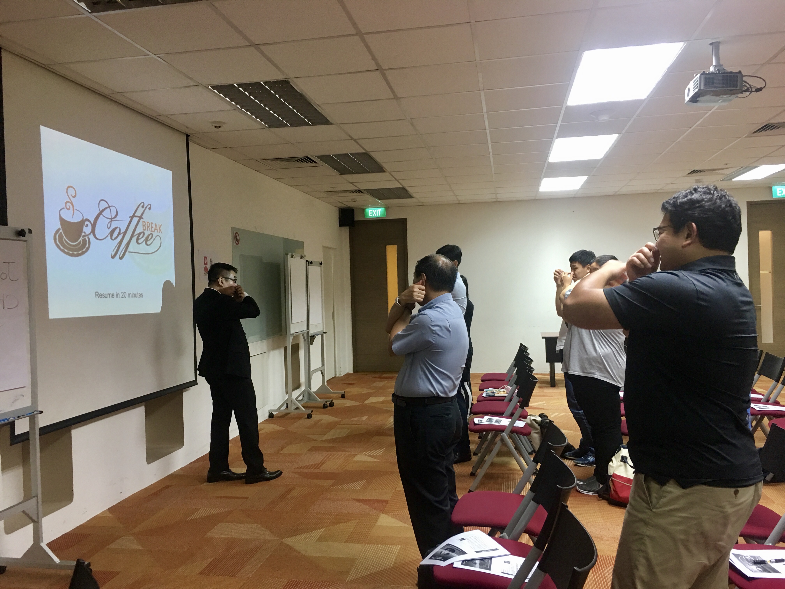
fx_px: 658
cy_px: 294
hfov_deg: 61.7
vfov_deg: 48.2
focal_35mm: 29
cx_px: 392
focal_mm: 4.15
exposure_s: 1/17
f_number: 2.2
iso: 64
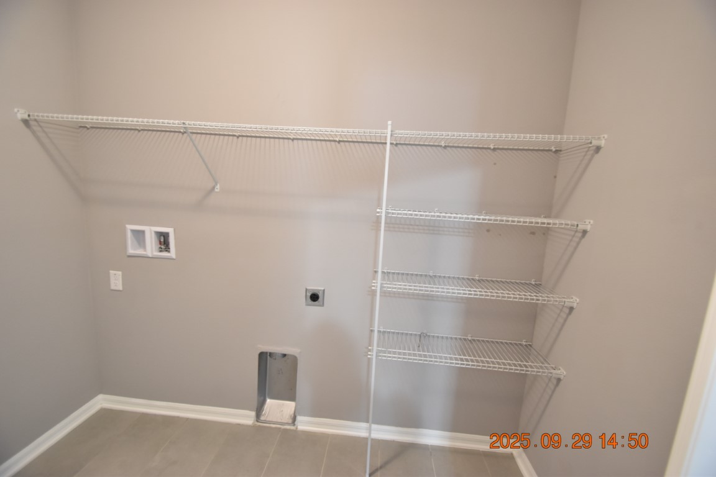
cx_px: 358
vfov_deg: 77.3
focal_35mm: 15
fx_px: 298
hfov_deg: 100.4
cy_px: 238
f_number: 3.5
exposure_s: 1/8
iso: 800
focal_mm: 10
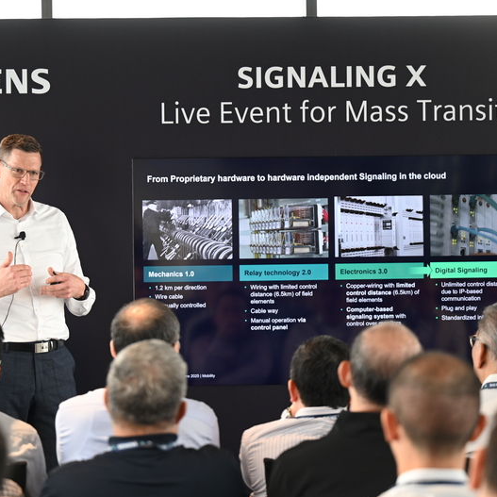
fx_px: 1949
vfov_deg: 14.5
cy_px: 249
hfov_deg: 14.5
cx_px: 194
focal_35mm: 120
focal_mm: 93
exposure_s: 1/320
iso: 1250
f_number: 2.8
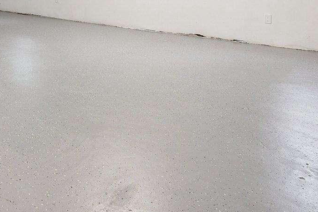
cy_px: -42
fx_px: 427
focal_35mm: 48
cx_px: 2
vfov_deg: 25.2
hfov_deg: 36.8
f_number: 9
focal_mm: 16.1
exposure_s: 1/3
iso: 250
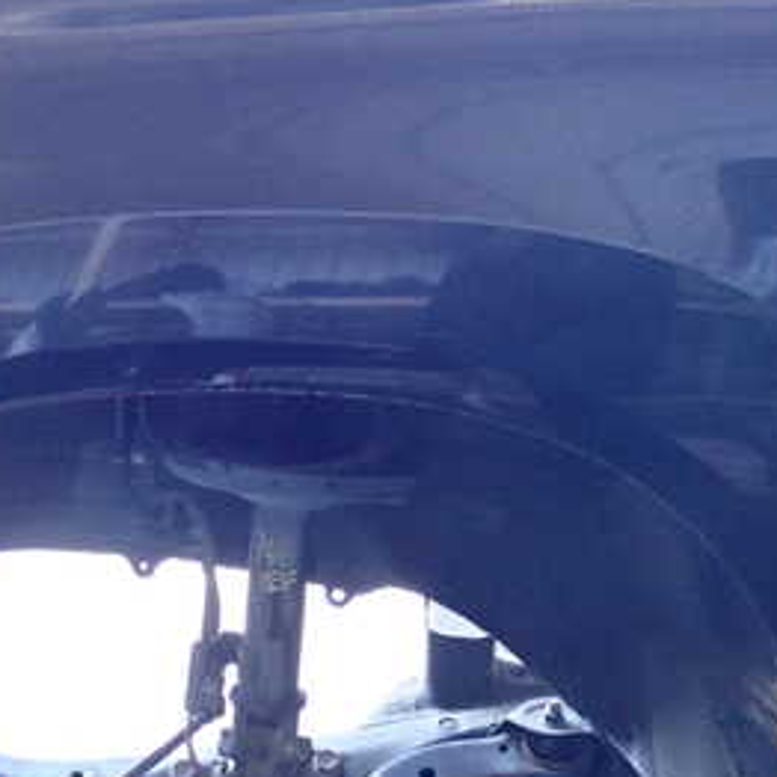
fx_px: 1854
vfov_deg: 23.7
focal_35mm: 73
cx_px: 285
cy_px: 347
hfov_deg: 23.6
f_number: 2.5
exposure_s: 1/125
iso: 1000
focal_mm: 6.37
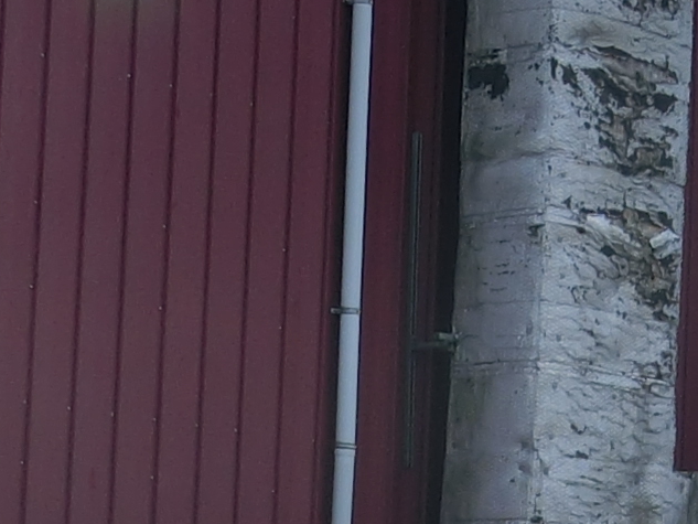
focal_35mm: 158
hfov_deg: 12.4
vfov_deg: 9.3
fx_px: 3187
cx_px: 654
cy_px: 518
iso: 80
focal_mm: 5.4
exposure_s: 1/1000
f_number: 2.8
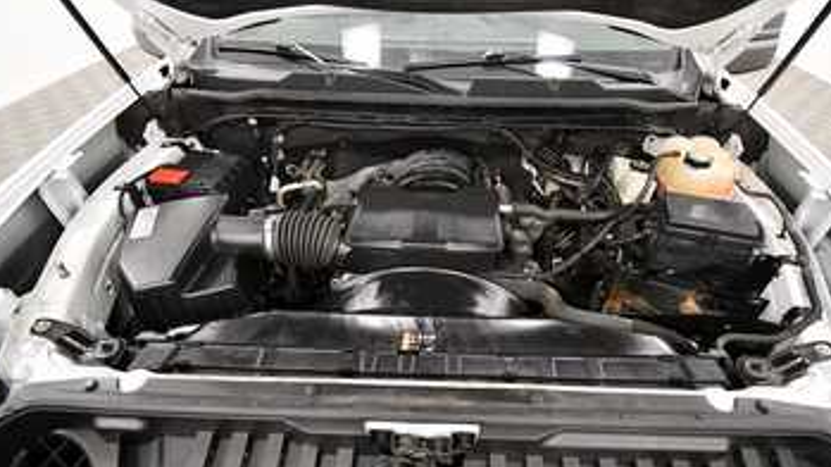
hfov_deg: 92.5
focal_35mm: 18
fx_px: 396
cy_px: 256
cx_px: 448
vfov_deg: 60.8
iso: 2200
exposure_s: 1/125
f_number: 4.5
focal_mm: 10
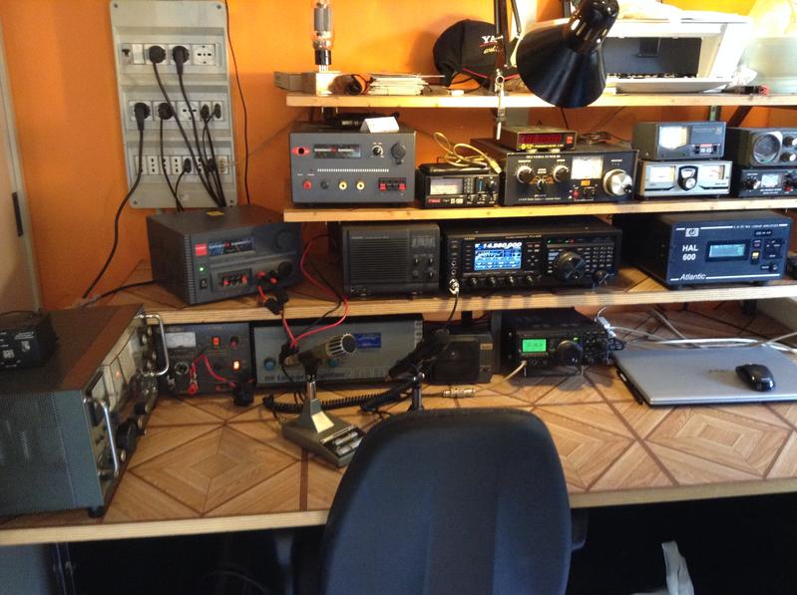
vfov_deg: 42.9
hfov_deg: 55.4
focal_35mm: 33
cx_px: 398
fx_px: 759
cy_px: 298
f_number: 2.4
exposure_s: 1/24
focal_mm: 3.3
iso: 160
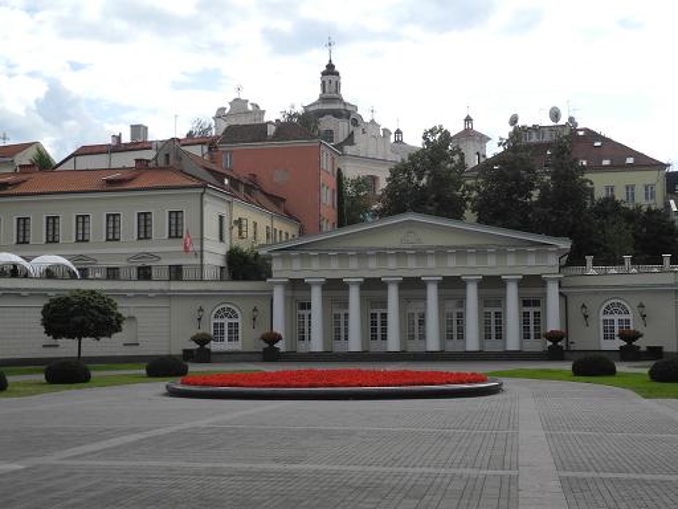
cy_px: 254
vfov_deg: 26.6
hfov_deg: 34.9
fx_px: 1077
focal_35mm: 55
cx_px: 339
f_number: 3.5
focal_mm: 11.8
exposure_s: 1/1250
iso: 100
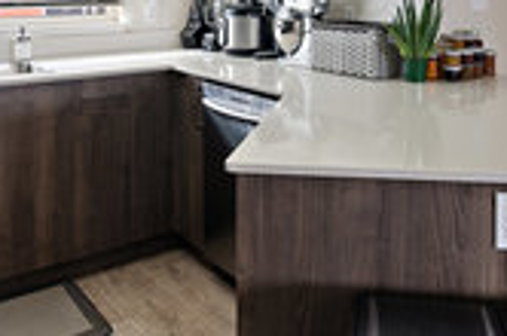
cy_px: -27
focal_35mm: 42
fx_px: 590
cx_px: 307
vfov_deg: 29.0
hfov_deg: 46.2
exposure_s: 1/1.67
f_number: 6.3
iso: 400
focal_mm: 16
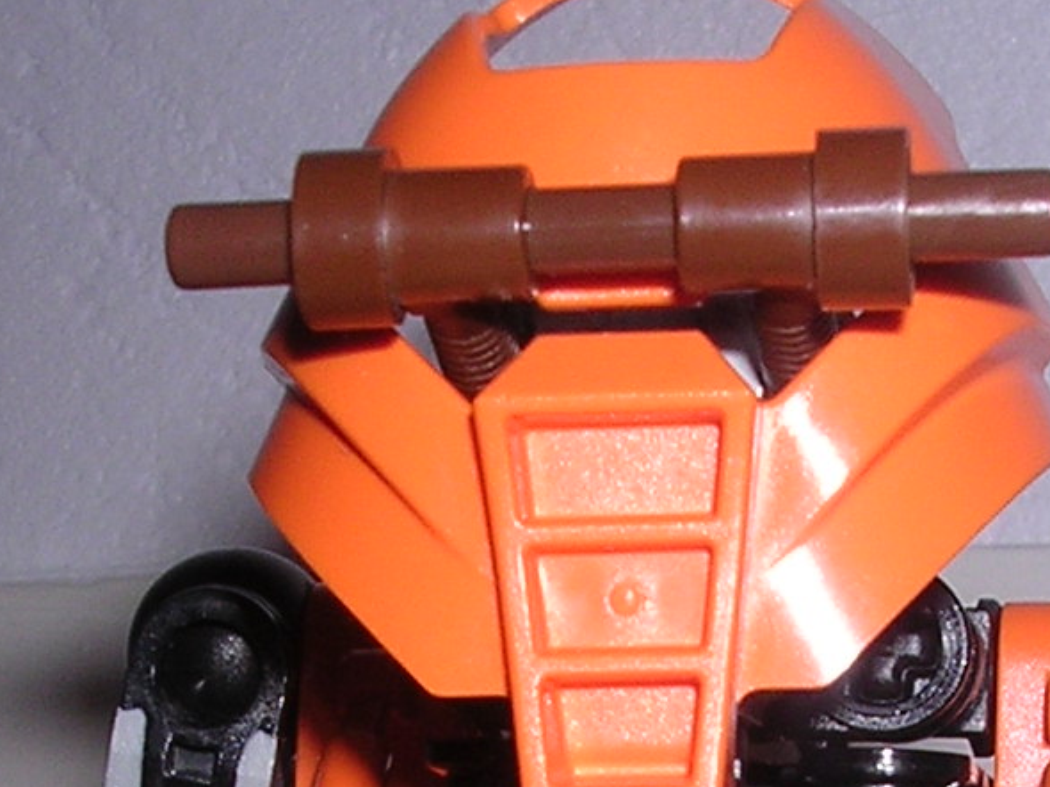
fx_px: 4002
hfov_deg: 14.9
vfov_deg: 10.9
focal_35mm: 132
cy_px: 1109
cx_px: 614
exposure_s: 1/60.1
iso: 100
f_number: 5.6
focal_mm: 5.8
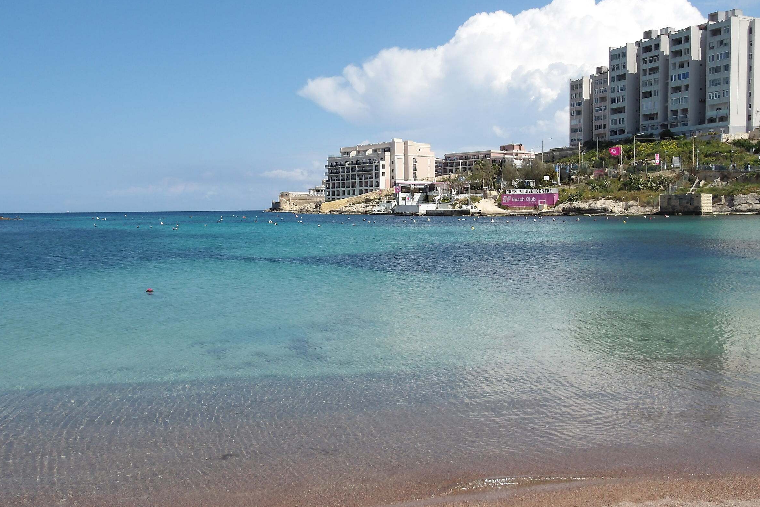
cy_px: 258
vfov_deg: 36.9
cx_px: 380
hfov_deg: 53.1
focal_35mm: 36
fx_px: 760
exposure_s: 1/129
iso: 100
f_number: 11.6
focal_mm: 6.1
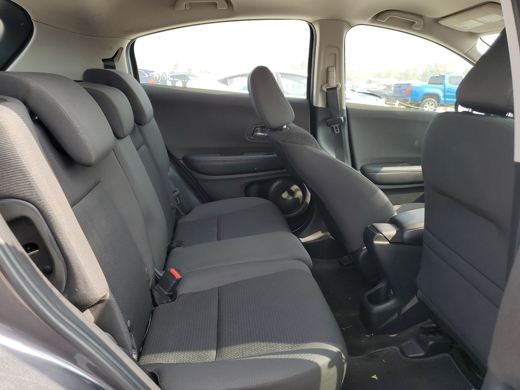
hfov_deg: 67.3
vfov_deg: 53.1
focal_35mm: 26
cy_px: 195
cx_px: 260
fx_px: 391
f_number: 1.5
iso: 50
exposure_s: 1/357
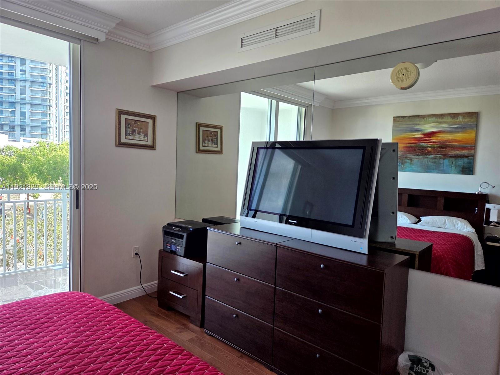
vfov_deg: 58.9
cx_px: 250
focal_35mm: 23
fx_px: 332
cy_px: 188
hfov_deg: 73.9
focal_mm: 5.4
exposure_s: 1/180
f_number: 1.8
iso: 125
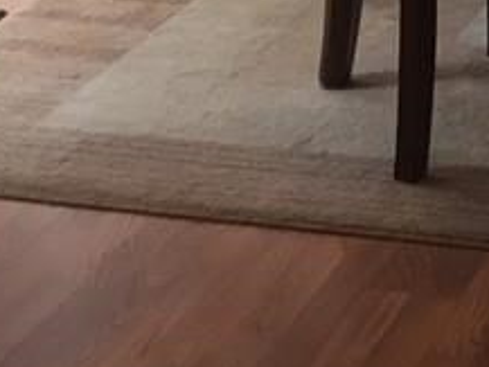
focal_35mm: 137
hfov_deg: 13.5
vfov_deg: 10.0
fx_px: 1936
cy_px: -378
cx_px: 762
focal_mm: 4.15
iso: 40
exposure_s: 1/30
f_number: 2.2
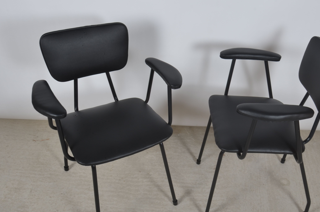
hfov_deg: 48.4
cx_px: 182
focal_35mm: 40
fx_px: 355
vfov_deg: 33.2
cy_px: 124
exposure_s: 1/125
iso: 100
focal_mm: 22
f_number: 14
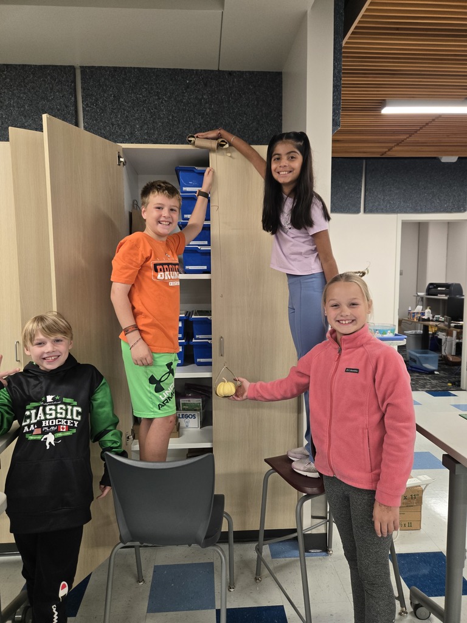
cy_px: 312
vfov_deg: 73.9
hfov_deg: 58.9
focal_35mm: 23
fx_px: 414
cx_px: 234
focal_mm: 5.4
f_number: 1.8
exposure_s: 1/120
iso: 200
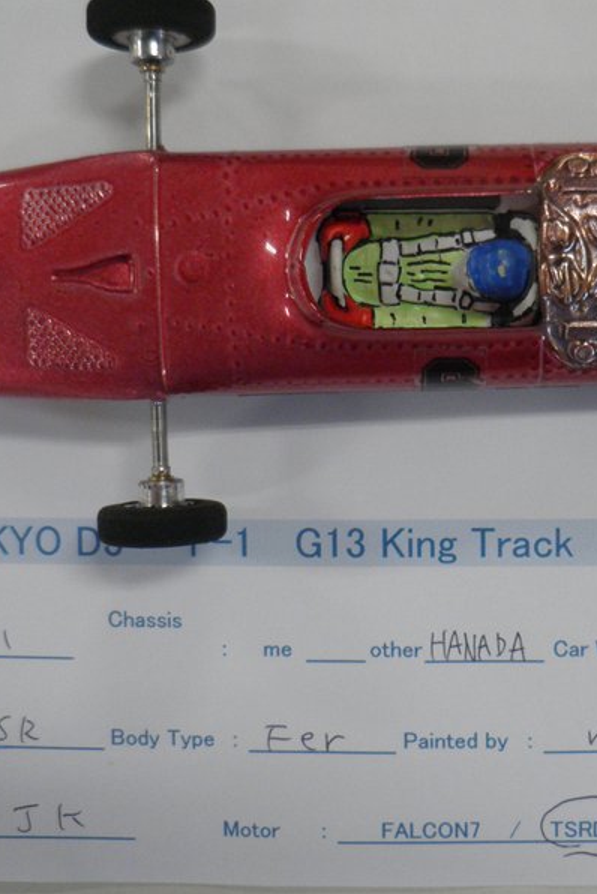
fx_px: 1242
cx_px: 462
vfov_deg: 39.5
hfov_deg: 26.6
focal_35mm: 50
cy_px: 382
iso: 160
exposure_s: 1/30
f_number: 3.2
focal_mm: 5
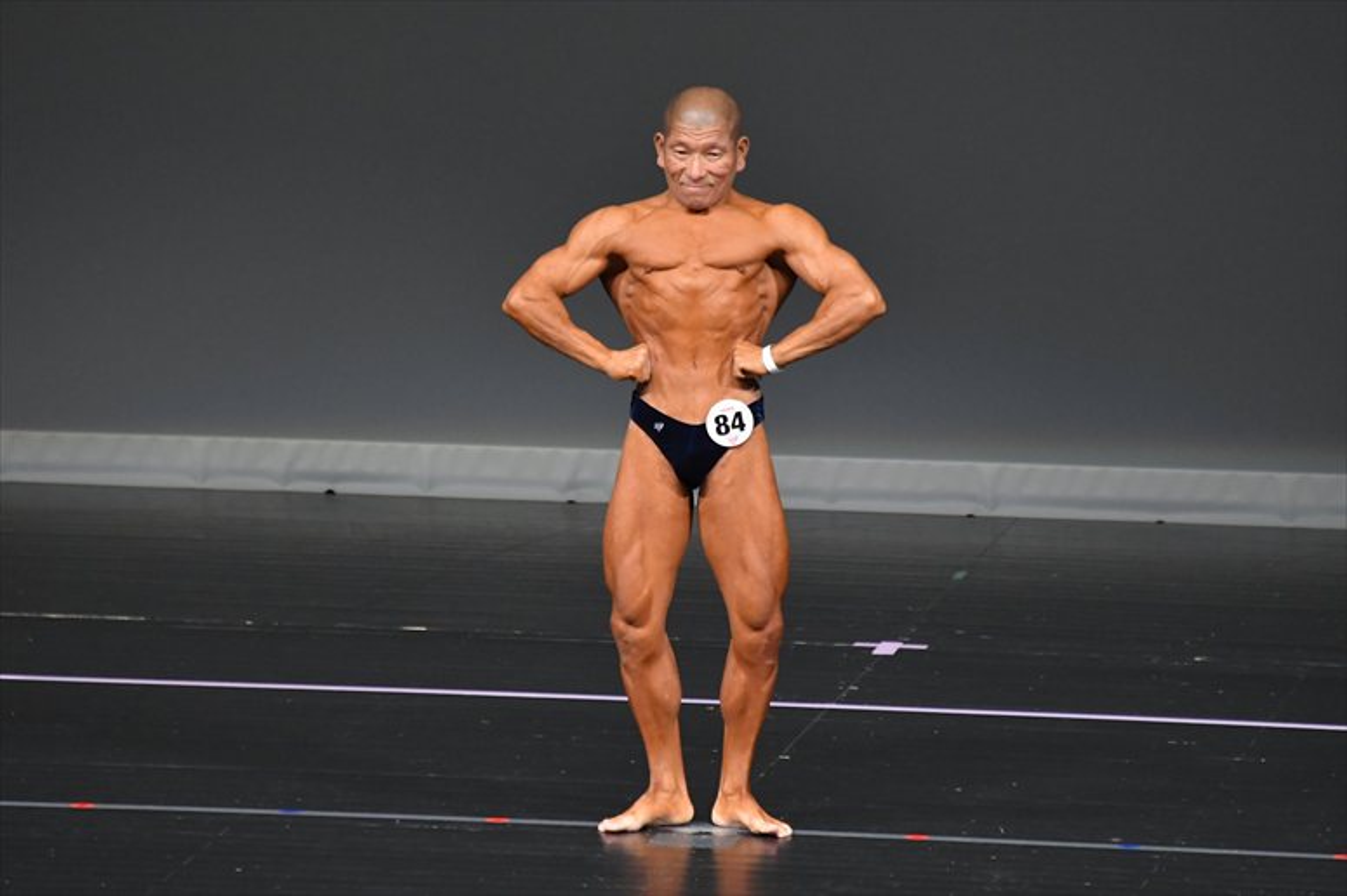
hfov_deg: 5.5
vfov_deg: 3.7
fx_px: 14025
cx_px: 674
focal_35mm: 375
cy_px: 448
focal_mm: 250
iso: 4000
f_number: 5.6
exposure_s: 1/400
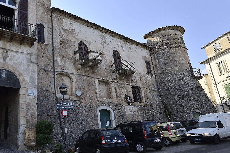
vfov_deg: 49.4
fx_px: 166
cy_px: 66
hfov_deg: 62.7
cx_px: 42
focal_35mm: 26
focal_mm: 10
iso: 100
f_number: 6.3
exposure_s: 1/320
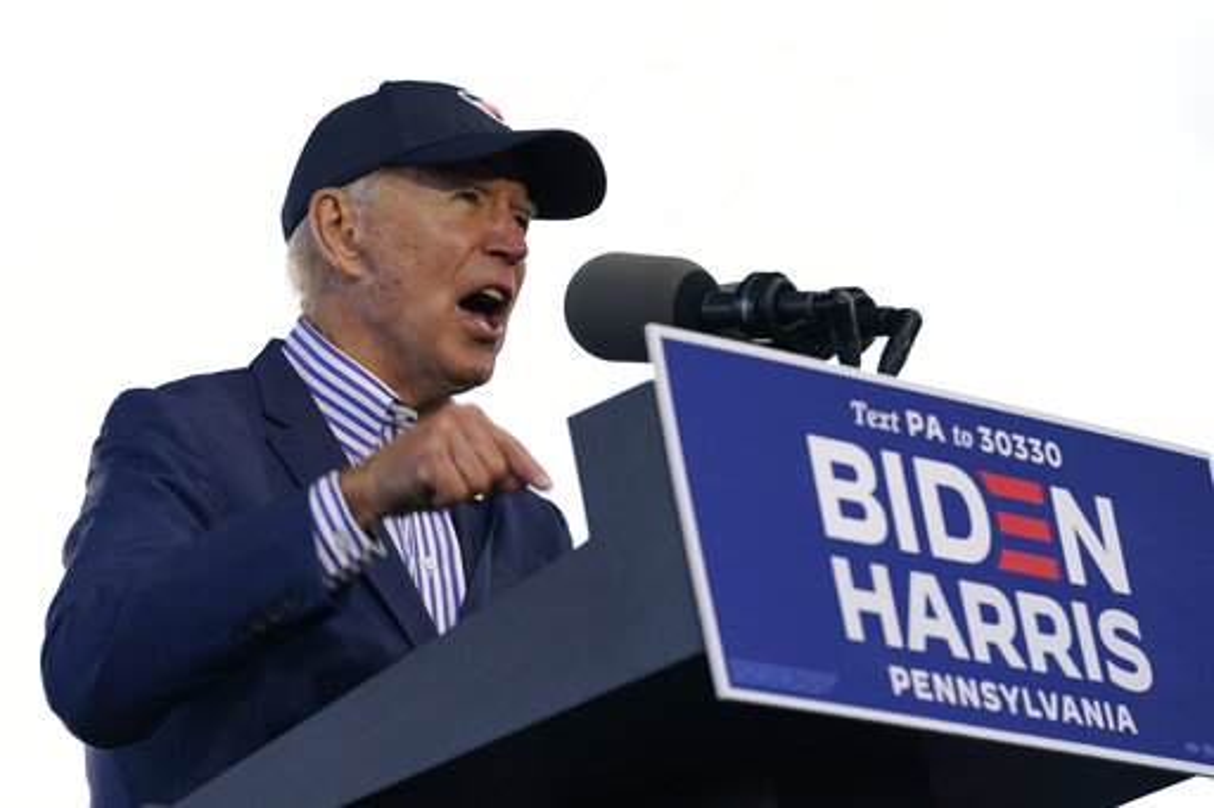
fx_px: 5731
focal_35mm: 170
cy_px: 404
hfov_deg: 12.1
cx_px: 607
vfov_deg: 8.1
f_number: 4.5
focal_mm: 170
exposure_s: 1/250
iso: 160
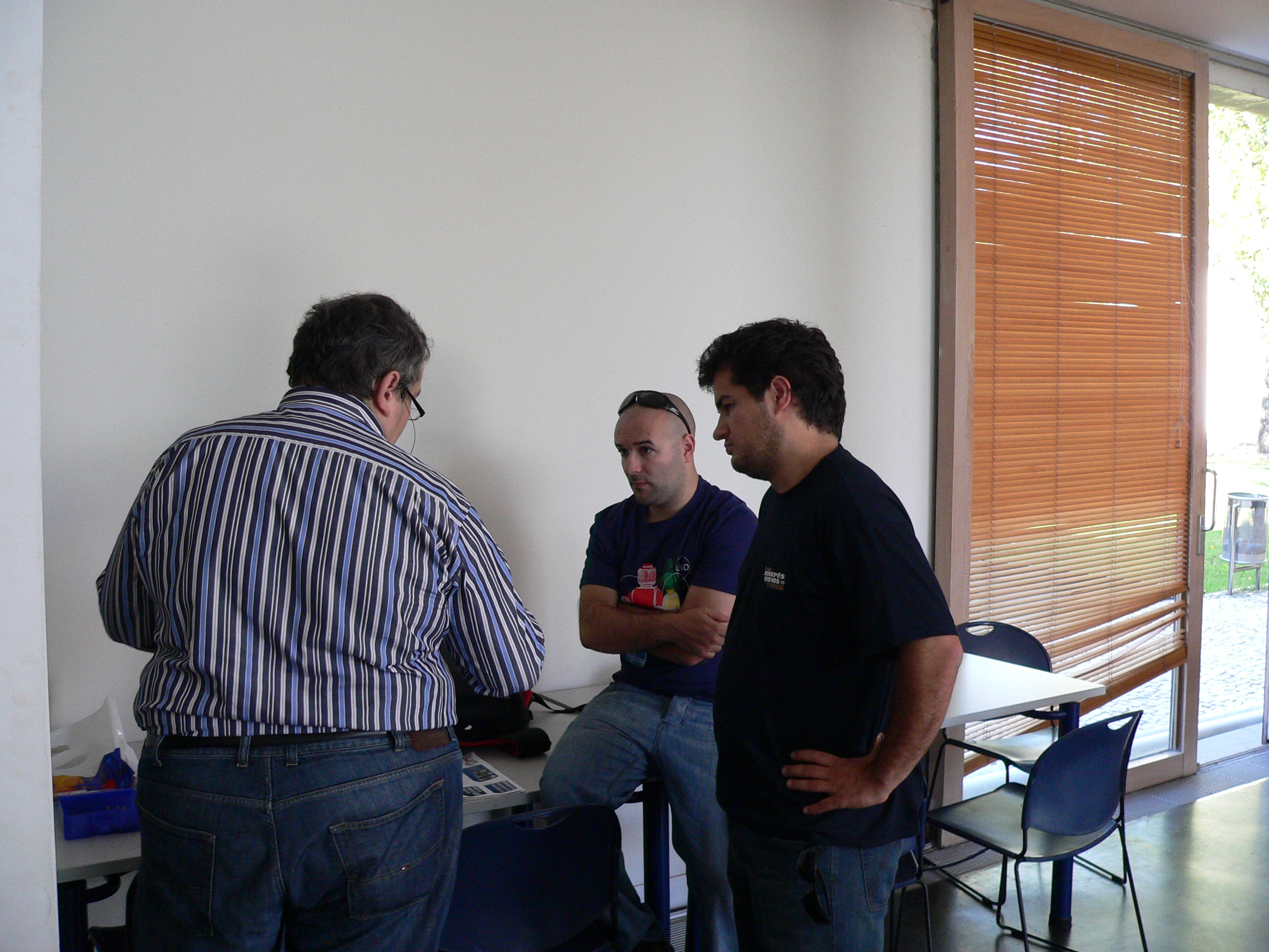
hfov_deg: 51.4
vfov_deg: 39.7
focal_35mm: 36
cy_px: 476
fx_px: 1320
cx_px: 634
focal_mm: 6
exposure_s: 1/60
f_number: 2.8
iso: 200
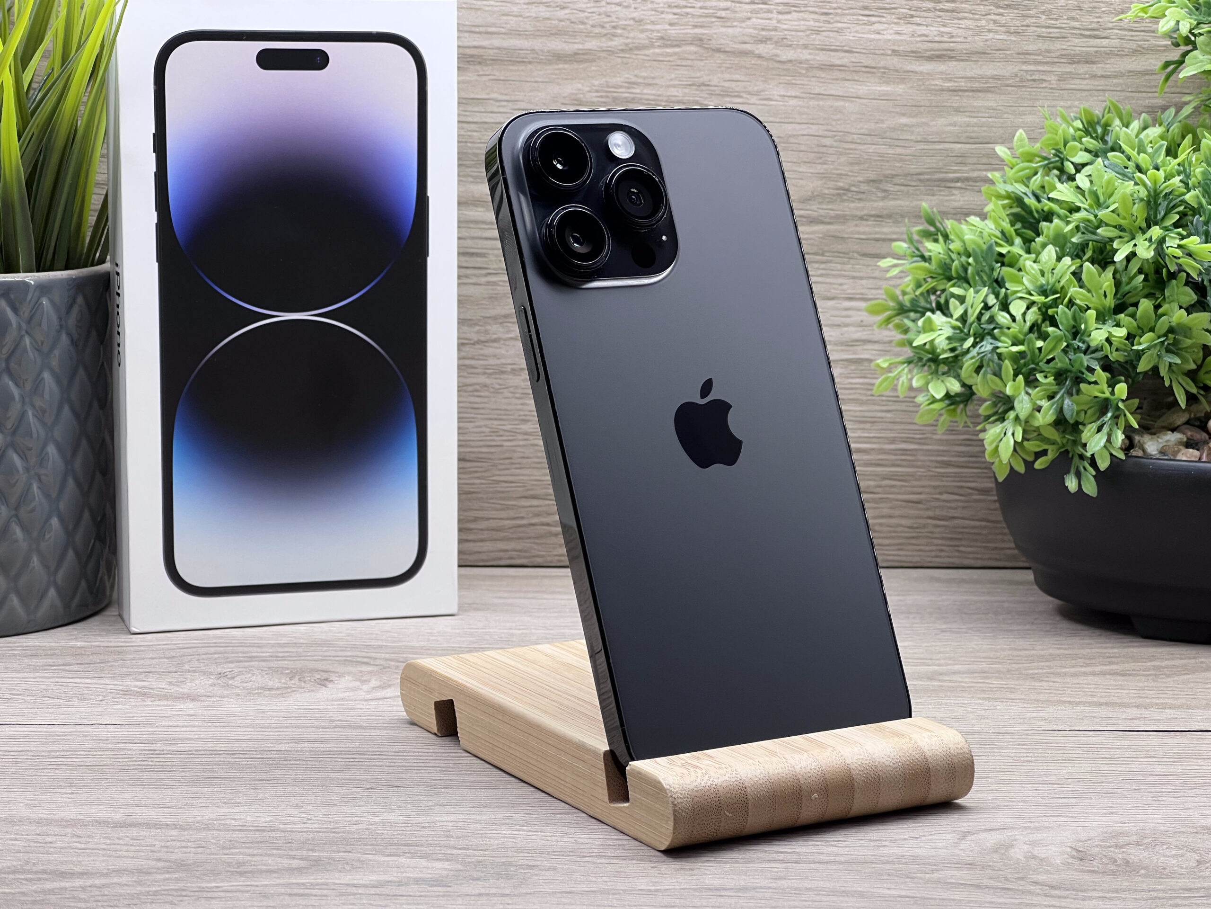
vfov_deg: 19.1
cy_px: 454
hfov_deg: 25.3
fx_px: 2694
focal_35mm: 77
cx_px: 606
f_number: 2.8
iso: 100
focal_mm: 9
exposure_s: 1/100
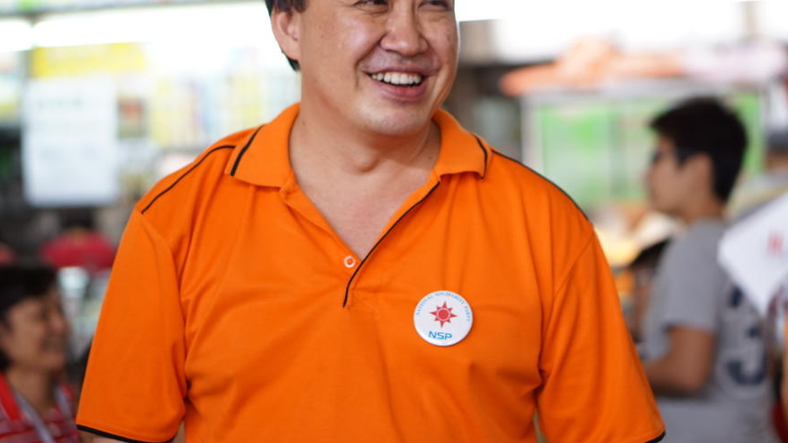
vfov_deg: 13.1
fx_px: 1922
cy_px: 137
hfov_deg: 23.2
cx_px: 409
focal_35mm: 92
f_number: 1.8
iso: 160
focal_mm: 50
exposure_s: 1/60
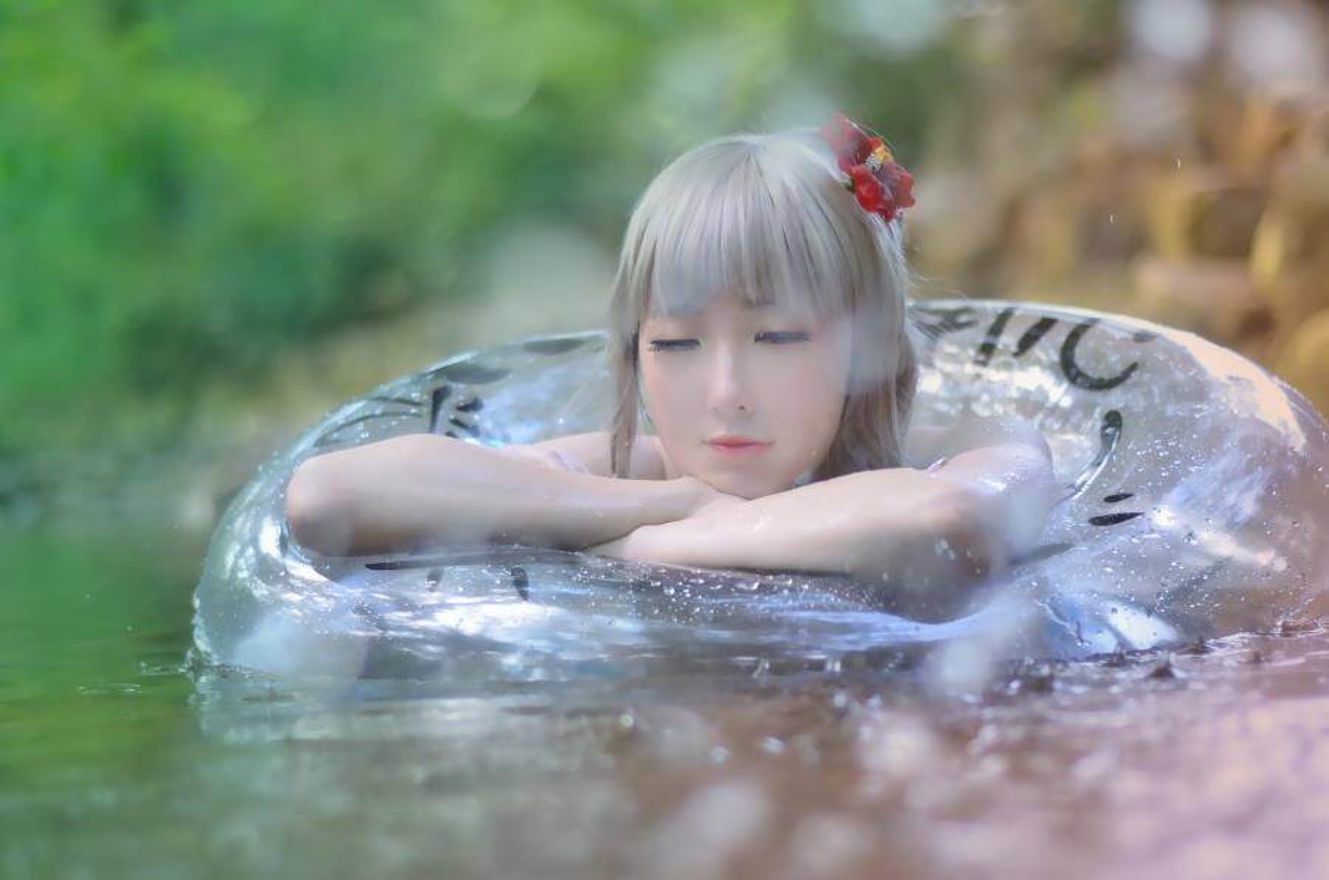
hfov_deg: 27.0
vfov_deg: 18.1
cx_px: 664
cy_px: 440
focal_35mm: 75
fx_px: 2763
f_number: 2
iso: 320
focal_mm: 50
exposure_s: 1/640
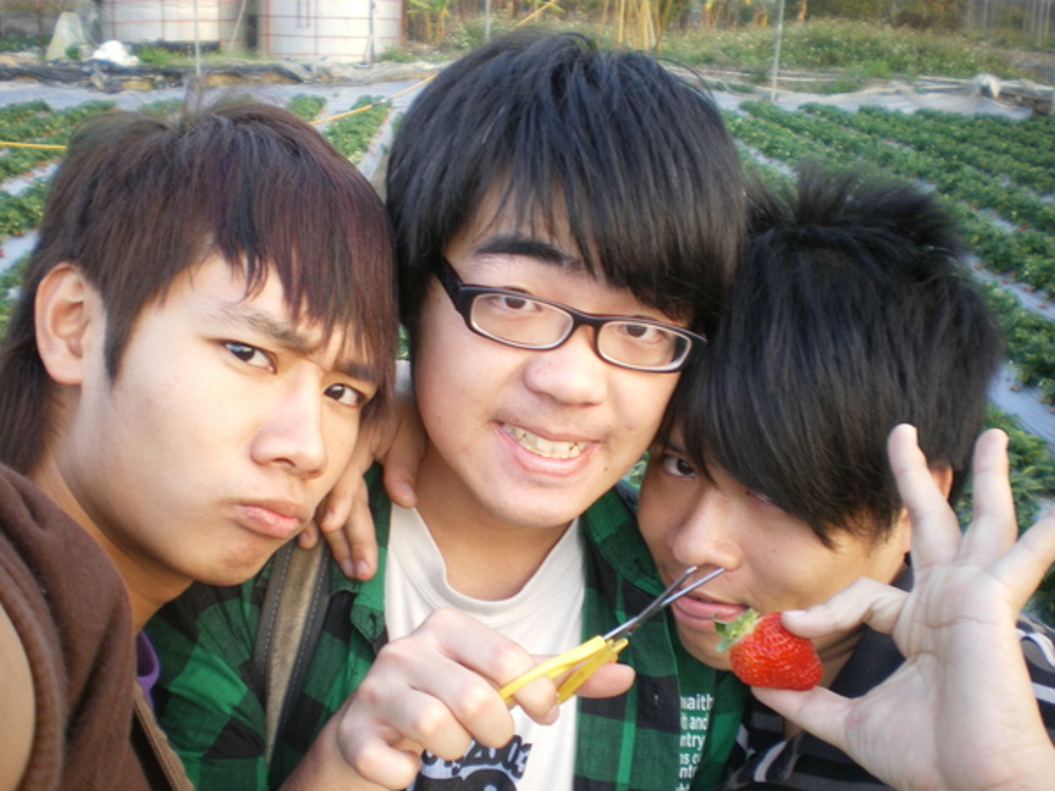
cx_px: 528
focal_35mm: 36
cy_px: 396
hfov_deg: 51.4
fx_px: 1097
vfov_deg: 39.7
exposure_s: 1/50
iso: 125
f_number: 3.1
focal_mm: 6.3
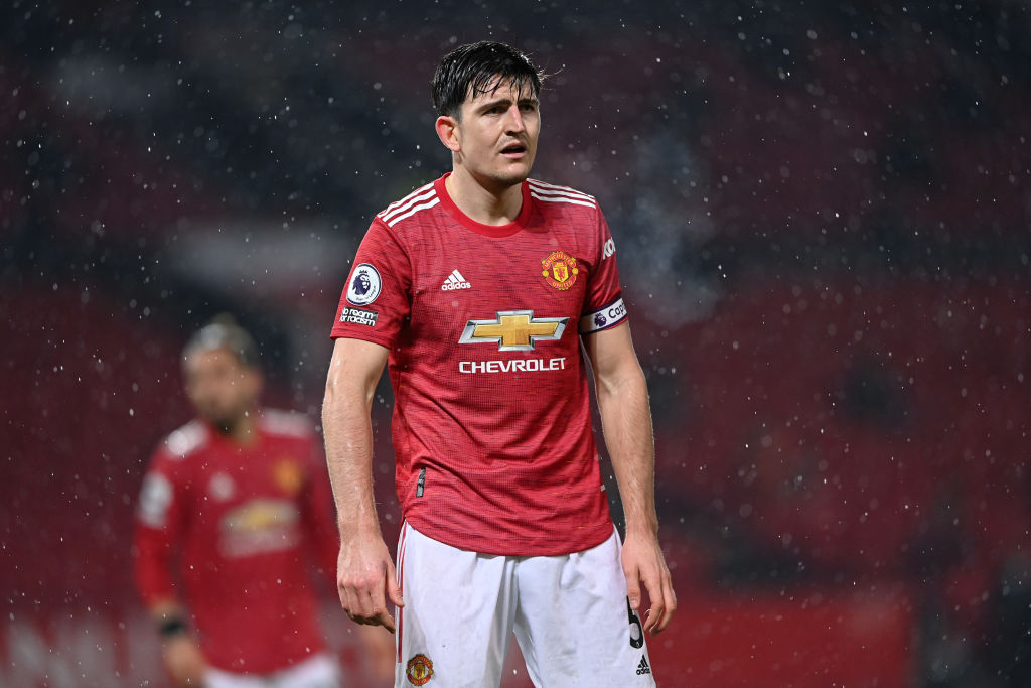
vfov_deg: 3.4
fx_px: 11456
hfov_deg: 5.2
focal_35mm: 400
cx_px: 516
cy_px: 344
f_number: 2.8
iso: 2500
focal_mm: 400
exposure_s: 1/1600
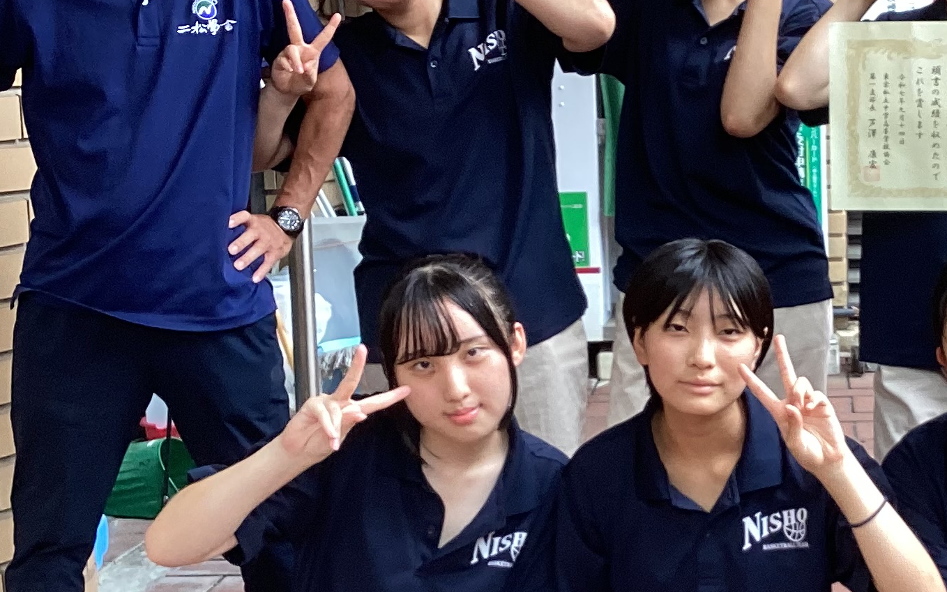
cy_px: 358
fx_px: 2039
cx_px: 799
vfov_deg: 16.5
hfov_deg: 25.5
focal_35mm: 79
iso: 80
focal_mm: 3.3
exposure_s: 1/100
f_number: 2.4
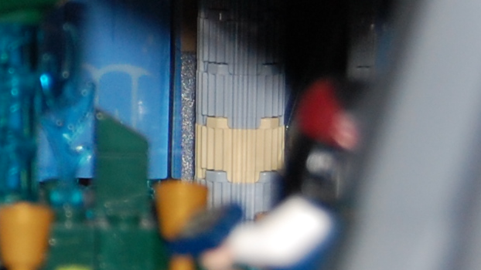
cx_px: -302
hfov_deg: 8.9
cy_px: -49
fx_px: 3004
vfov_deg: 5.1
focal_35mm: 236
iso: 400
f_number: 4.5
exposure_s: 1/60
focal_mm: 31
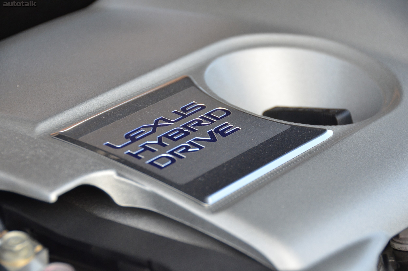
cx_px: 204
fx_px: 1527
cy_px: 136
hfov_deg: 15.2
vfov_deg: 10.1
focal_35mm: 135
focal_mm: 90
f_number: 5.3
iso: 1000
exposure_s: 1/500
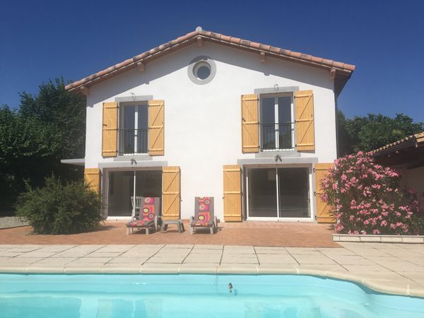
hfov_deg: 61.7
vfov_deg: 48.2
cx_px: 212
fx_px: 355
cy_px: 159
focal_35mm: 29
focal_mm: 4.15
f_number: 2.2
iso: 25
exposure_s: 1/4274
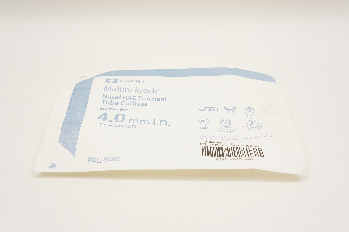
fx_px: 363
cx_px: 174
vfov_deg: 35.4
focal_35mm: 38
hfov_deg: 51.3
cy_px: 116
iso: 400
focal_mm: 25
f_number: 6.3
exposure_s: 1/60
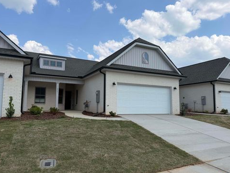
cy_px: 89
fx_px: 166
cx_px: 114
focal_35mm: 25
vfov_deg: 54.9
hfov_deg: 69.4
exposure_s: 1/5714
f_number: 1.78
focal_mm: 6.76
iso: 80
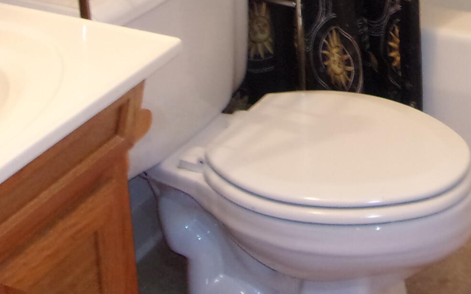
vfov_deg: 14.2
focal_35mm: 87
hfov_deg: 22.9
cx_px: 472
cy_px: -133
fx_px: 1117
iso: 200
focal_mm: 4.9
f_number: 3
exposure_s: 1/34
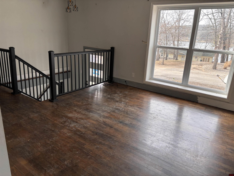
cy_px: 88
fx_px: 176
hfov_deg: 67.3
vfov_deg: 53.1
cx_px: 117
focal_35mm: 26
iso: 40
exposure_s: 1/121
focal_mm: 5.96
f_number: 1.6
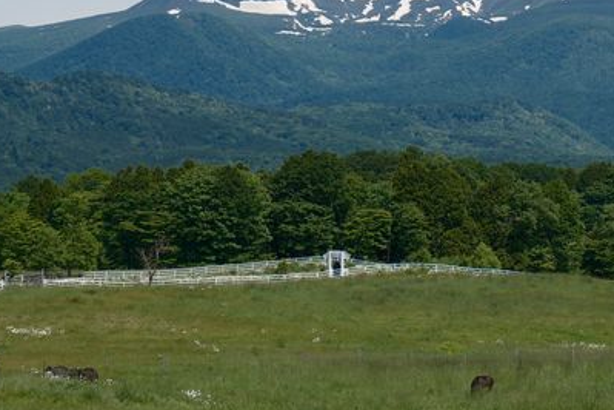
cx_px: 496
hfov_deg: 13.4
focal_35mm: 152
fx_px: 2592
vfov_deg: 9.0
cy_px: 2
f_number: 6.4
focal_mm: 48.5
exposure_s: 1/500
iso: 125
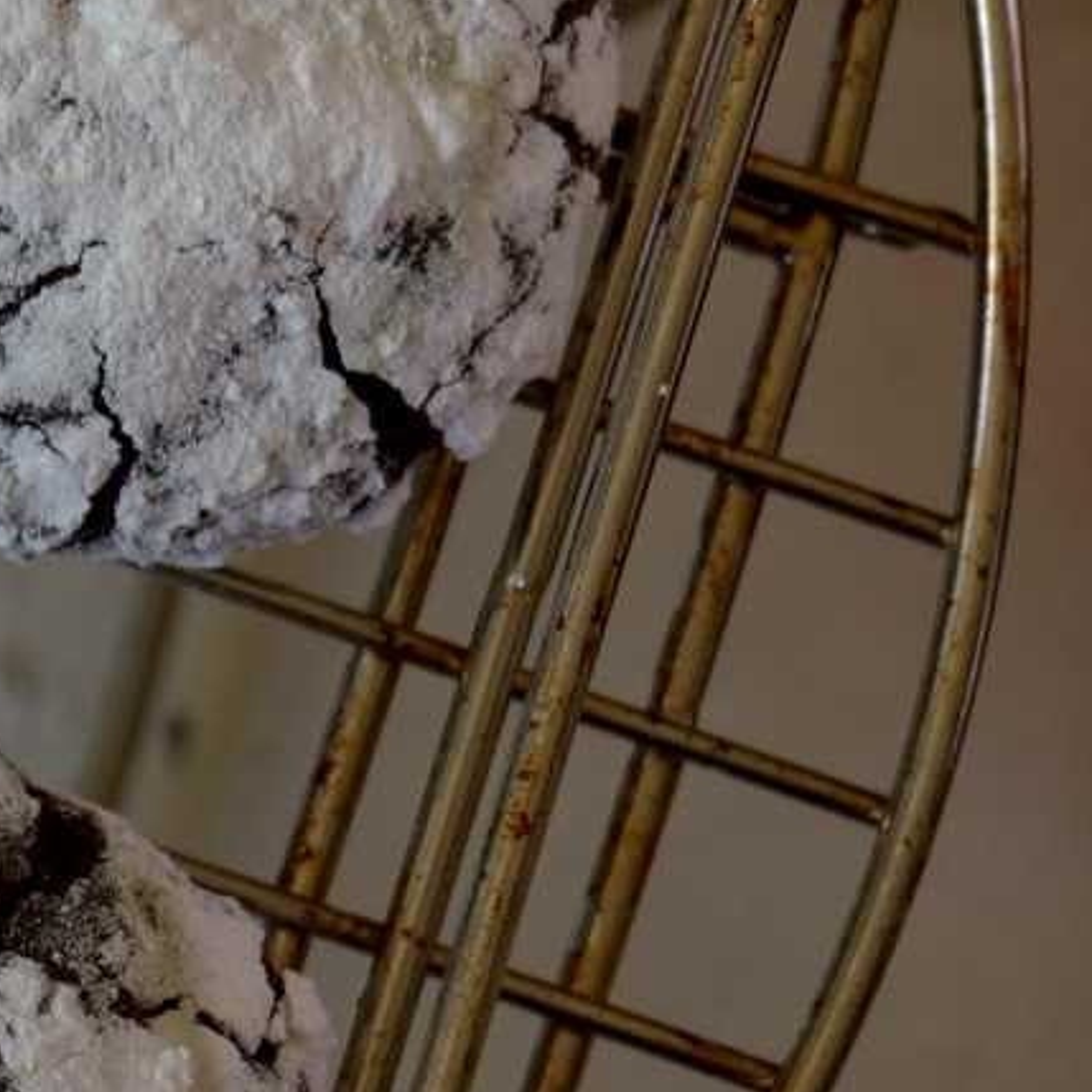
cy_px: 387
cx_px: -1303
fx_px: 8137
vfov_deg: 7.7
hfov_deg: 7.3
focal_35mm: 228
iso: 500
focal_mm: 60
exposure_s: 1/80
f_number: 7.1
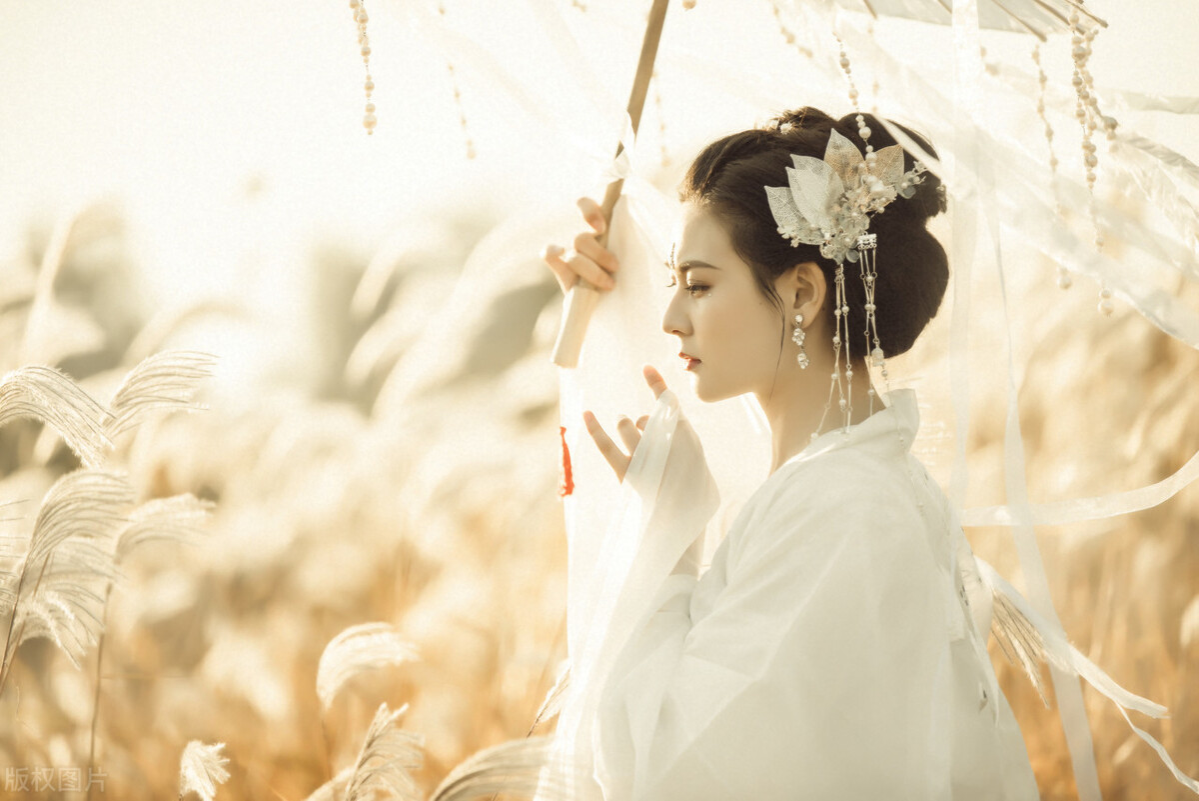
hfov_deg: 10.3
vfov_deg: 6.9
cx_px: 600
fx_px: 6663
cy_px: 400
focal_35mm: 200
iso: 250
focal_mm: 200
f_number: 2.8
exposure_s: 1/1600
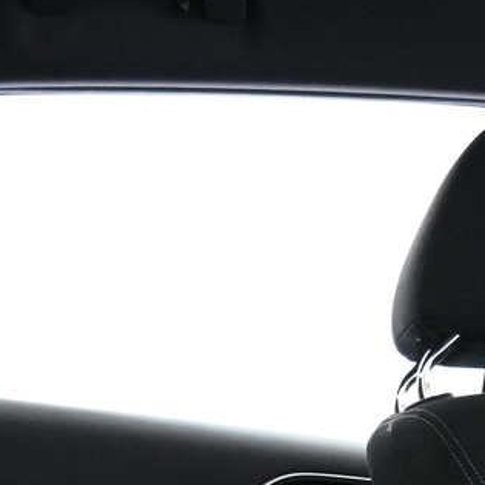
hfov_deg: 16.6
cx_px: 217
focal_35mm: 105
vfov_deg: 15.3
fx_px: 1664
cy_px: 739
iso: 3600
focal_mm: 16
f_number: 3.5
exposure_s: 1/25
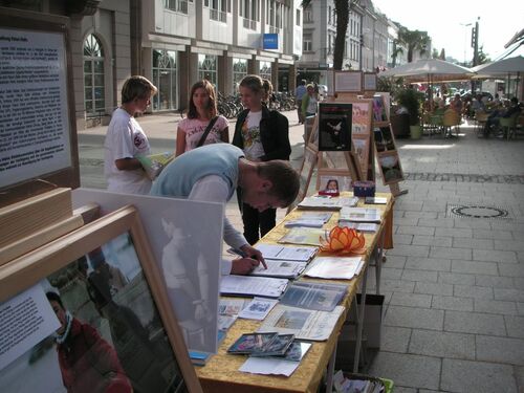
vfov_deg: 37.7
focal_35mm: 38
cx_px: 262
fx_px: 575
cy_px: 196
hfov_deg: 49.0
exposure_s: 1/350
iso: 50
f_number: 3.3
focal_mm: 6.3
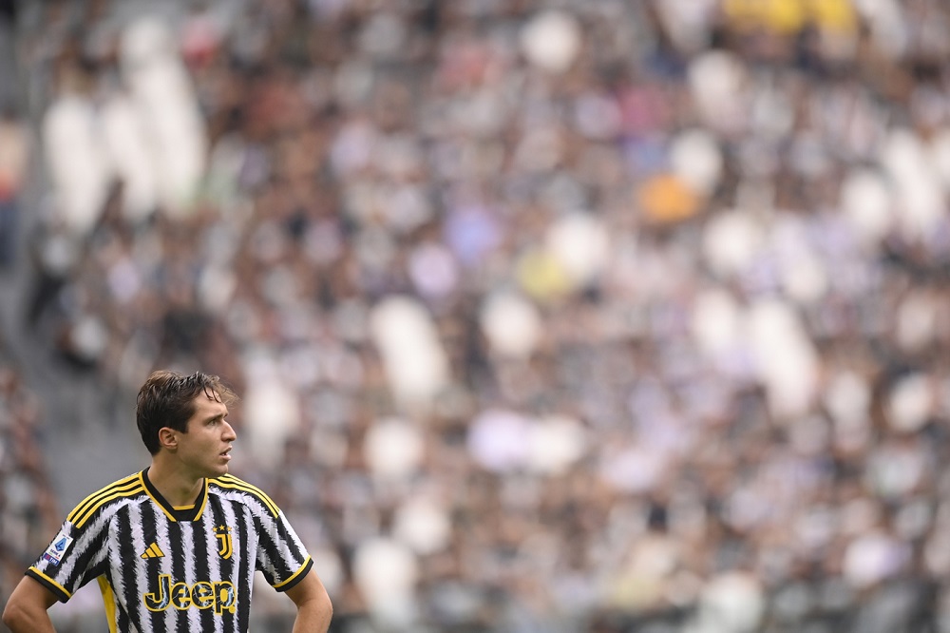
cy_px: 316
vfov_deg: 3.4
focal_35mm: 400
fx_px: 10551
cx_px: 475
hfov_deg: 5.2
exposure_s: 1/1600
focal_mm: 400
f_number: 2.8
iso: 800
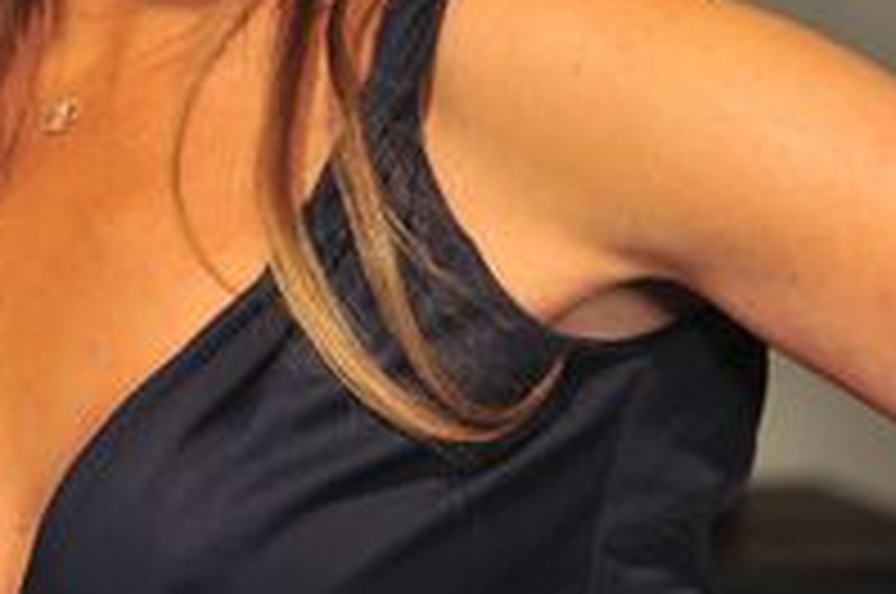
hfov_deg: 9.9
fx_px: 5069
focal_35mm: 204
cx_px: -203
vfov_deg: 6.6
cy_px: -238
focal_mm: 70
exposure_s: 1/125
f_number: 4
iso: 3200
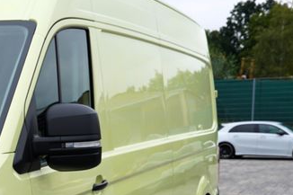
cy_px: 231
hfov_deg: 20.7
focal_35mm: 88
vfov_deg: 15.0
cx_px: -104
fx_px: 716
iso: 100
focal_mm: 28
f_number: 6.3
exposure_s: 1/160
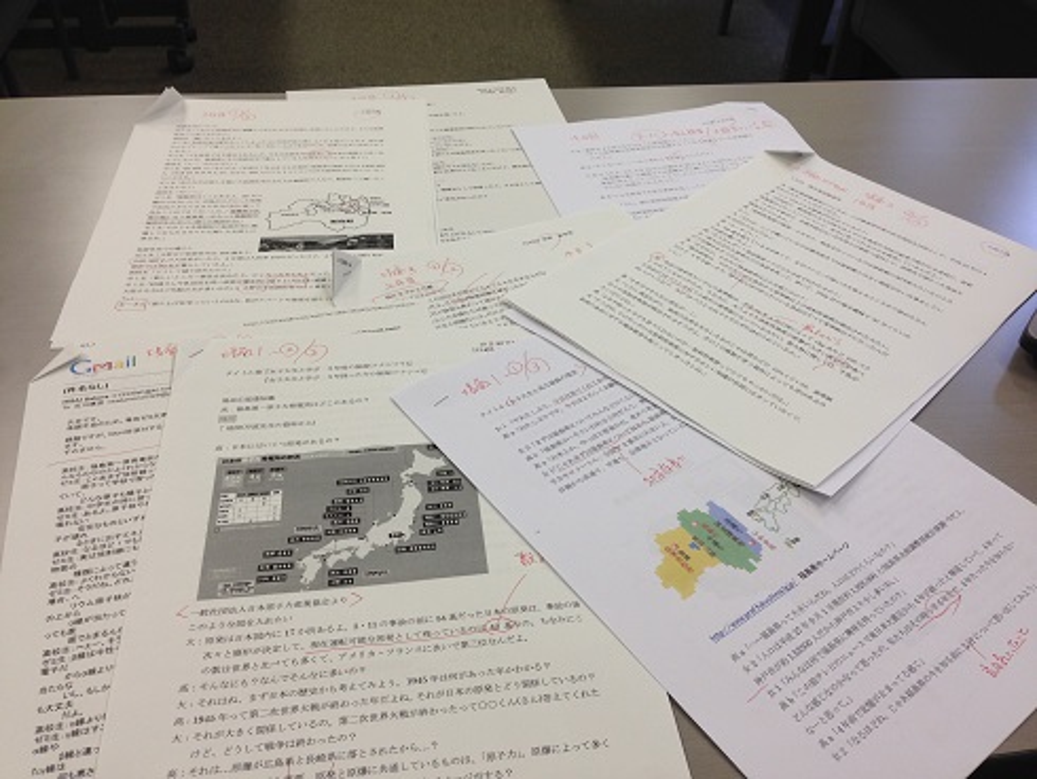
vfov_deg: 43.0
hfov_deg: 55.3
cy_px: 390
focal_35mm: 33
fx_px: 989
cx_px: 518
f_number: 2.4
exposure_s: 1/40
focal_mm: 4.12
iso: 50
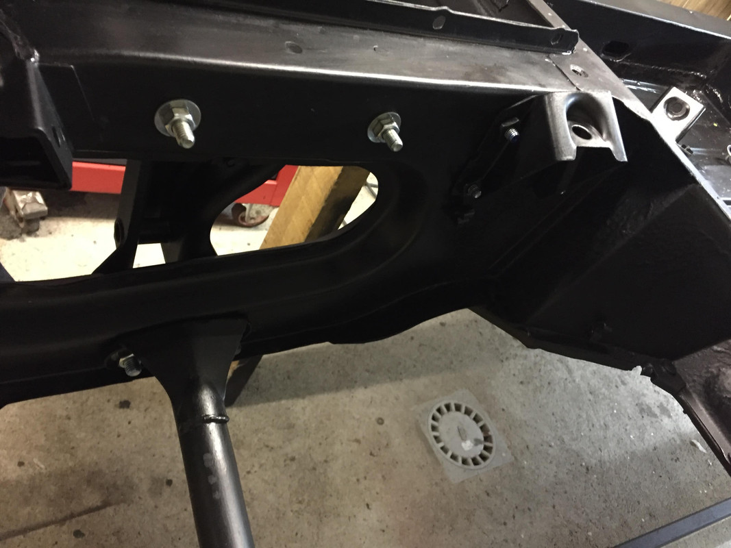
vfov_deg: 48.2
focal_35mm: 29
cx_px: 366
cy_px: 274
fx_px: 612
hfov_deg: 61.7
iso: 640
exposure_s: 1/17
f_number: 2.2
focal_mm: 4.15
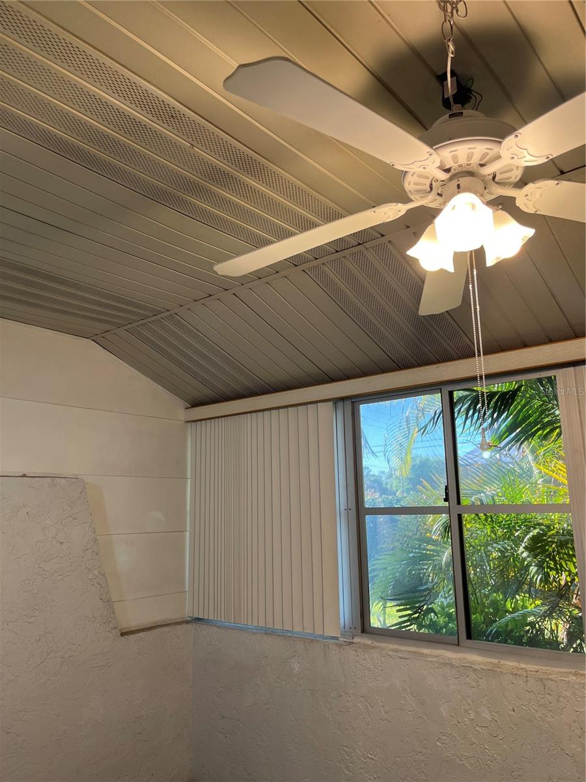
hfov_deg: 53.1
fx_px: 587
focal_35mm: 26
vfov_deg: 67.3
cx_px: 293
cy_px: 391
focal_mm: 5.1
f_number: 1.6
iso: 80
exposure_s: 1/60
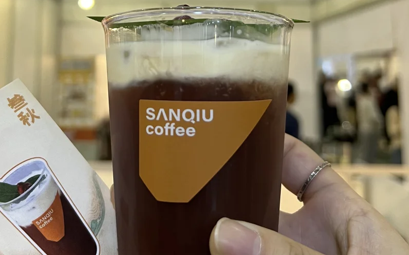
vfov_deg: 24.4
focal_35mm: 50
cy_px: -10
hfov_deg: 40.2
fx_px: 557
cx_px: 171
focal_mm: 5.7
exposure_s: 1/50
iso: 80
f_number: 1.5
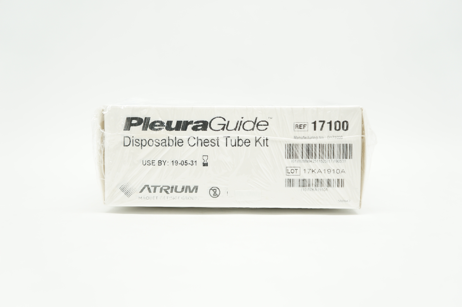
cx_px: 231
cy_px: 154
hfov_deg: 36.9
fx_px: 692
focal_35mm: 54
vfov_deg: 25.0
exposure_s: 1/80
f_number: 4.5
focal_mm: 36
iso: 400
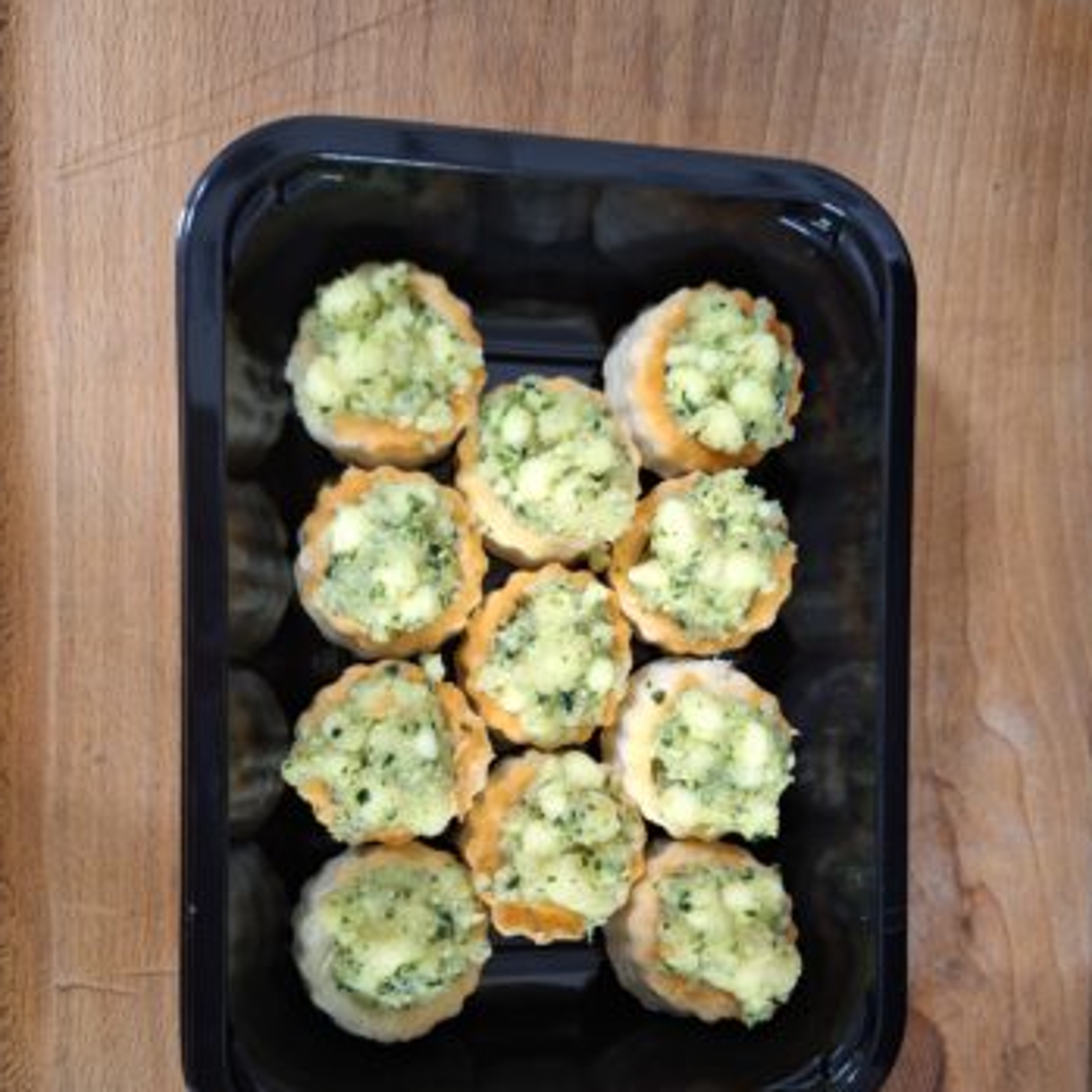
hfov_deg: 57.3
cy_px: 691
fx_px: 999
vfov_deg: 56.5
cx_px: 548
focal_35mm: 28
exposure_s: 1/25
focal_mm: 5.54
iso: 320
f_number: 1.8
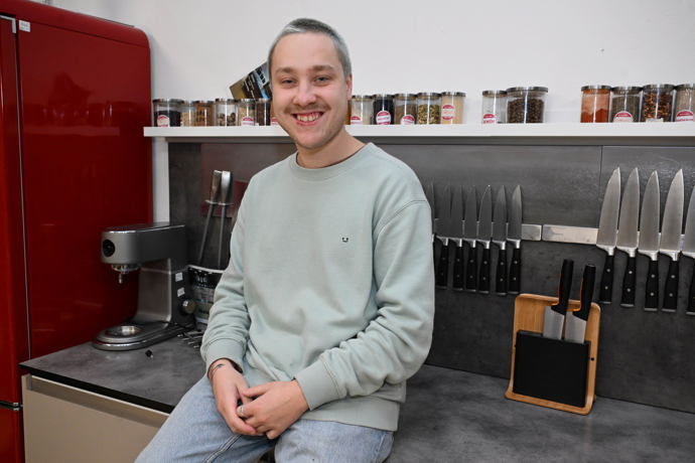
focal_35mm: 32
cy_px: 232
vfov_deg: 41.7
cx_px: 348
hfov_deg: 59.5
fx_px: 608
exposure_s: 1/200
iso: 2500
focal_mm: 31.5
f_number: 5.6
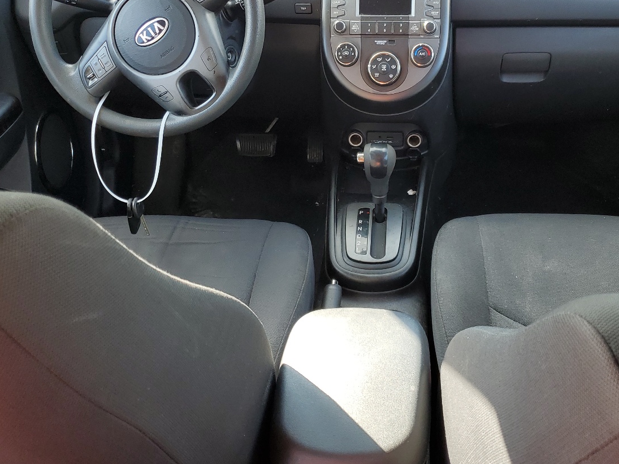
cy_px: 182
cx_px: 376
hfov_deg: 48.6
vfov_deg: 37.5
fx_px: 679
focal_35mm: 38
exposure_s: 1/123
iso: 50
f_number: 1.5
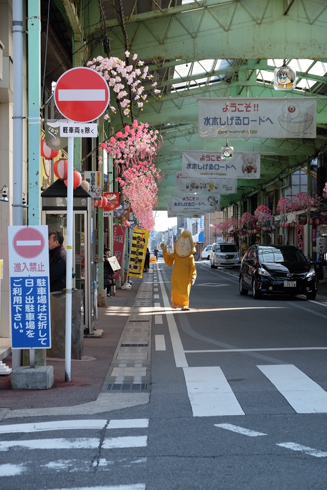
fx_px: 1131
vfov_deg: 24.5
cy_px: 245
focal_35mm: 83
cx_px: 164
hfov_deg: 16.5
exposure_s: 1/170
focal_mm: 55
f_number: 5.6
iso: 200
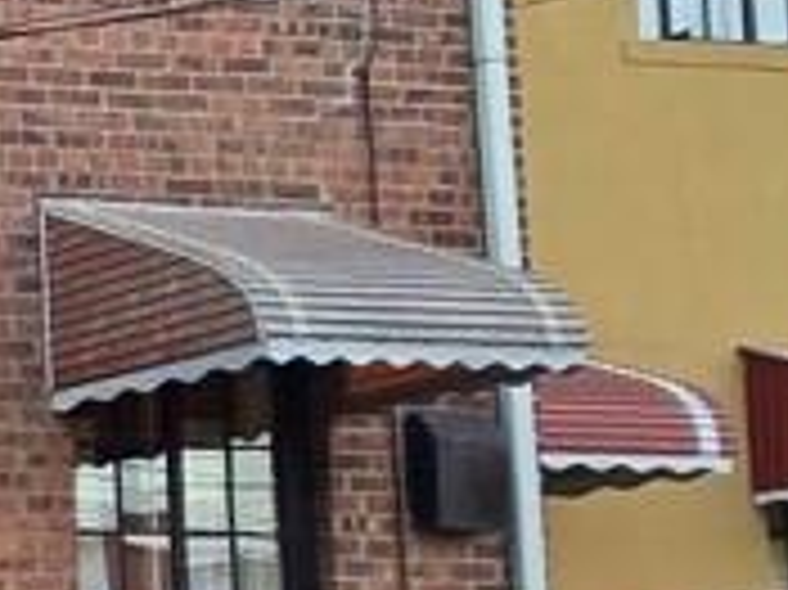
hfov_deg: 11.2
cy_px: 806
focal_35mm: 89
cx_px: -1630
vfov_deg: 15.6
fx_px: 2025
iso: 50
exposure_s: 1/143
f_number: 2.2
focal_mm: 2.2
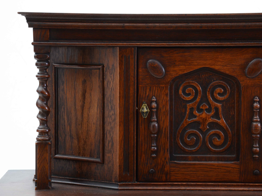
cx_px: 143
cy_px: 98
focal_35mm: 102
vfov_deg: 14.5
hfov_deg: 19.3
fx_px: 772
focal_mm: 62
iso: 400
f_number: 16
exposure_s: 1/80
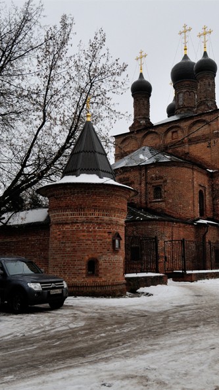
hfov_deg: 32.7
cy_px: 195
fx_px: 370
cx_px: 149
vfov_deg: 55.6
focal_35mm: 36
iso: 640
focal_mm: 15
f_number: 6.3
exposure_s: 1/125
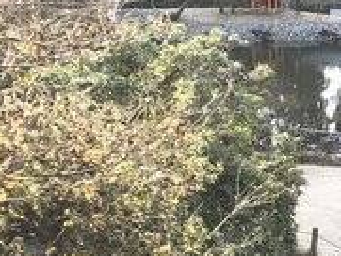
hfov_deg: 16.8
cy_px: 73
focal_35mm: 99
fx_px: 976
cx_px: 597
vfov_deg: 14.9
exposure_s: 1/197
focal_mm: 3.99
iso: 20
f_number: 1.8
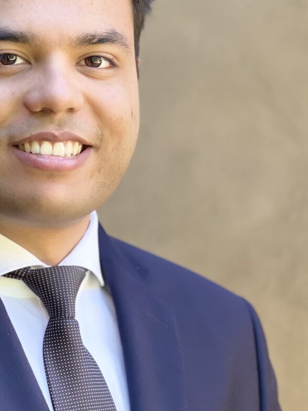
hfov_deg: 9.8
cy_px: 256
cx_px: 38
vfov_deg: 13.1
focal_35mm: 151
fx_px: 1792
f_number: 2.8
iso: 160
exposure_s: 1/121
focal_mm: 9
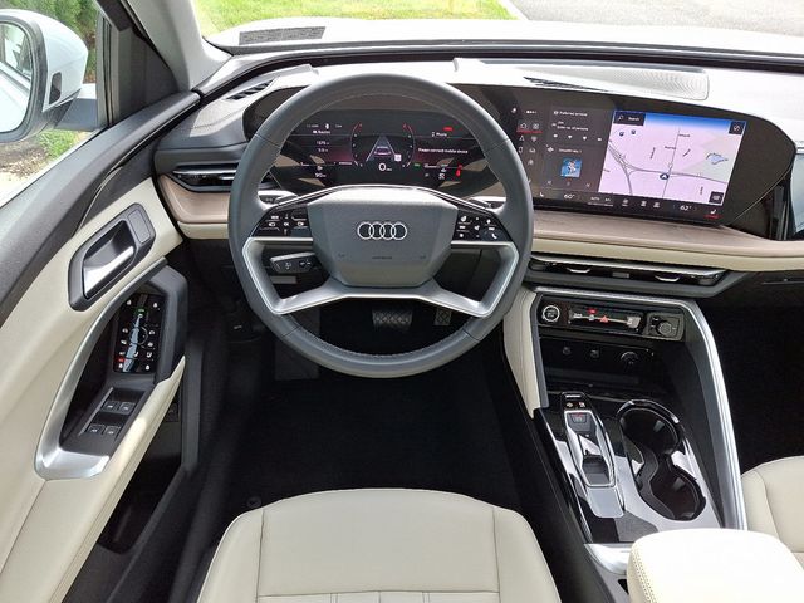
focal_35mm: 25
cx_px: 402
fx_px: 581
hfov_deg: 69.4
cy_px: 302
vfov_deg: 54.9
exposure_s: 1/120
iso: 26
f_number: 1.8
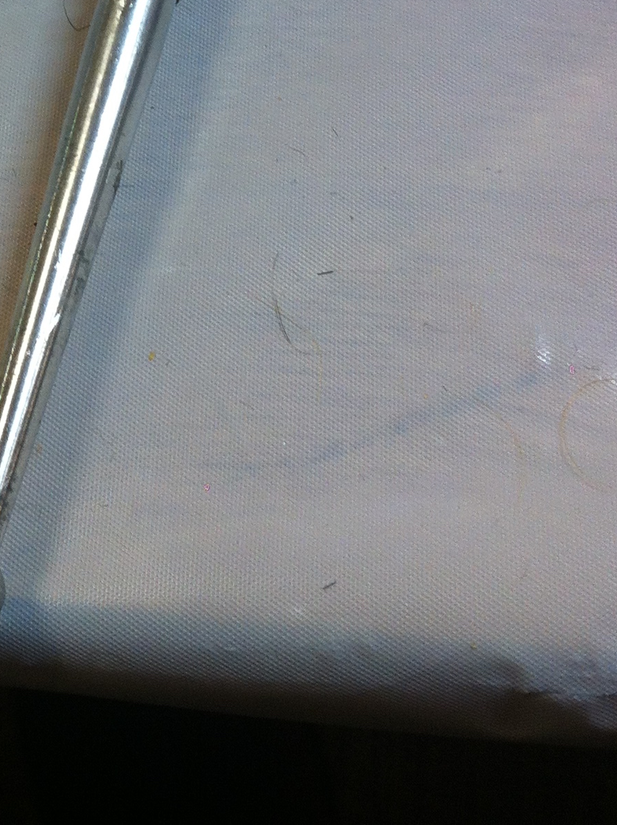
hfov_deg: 18.8
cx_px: -12
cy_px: 13
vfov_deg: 24.6
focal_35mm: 76
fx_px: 1811
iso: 80
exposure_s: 1/24
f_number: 2.8
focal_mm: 3.85
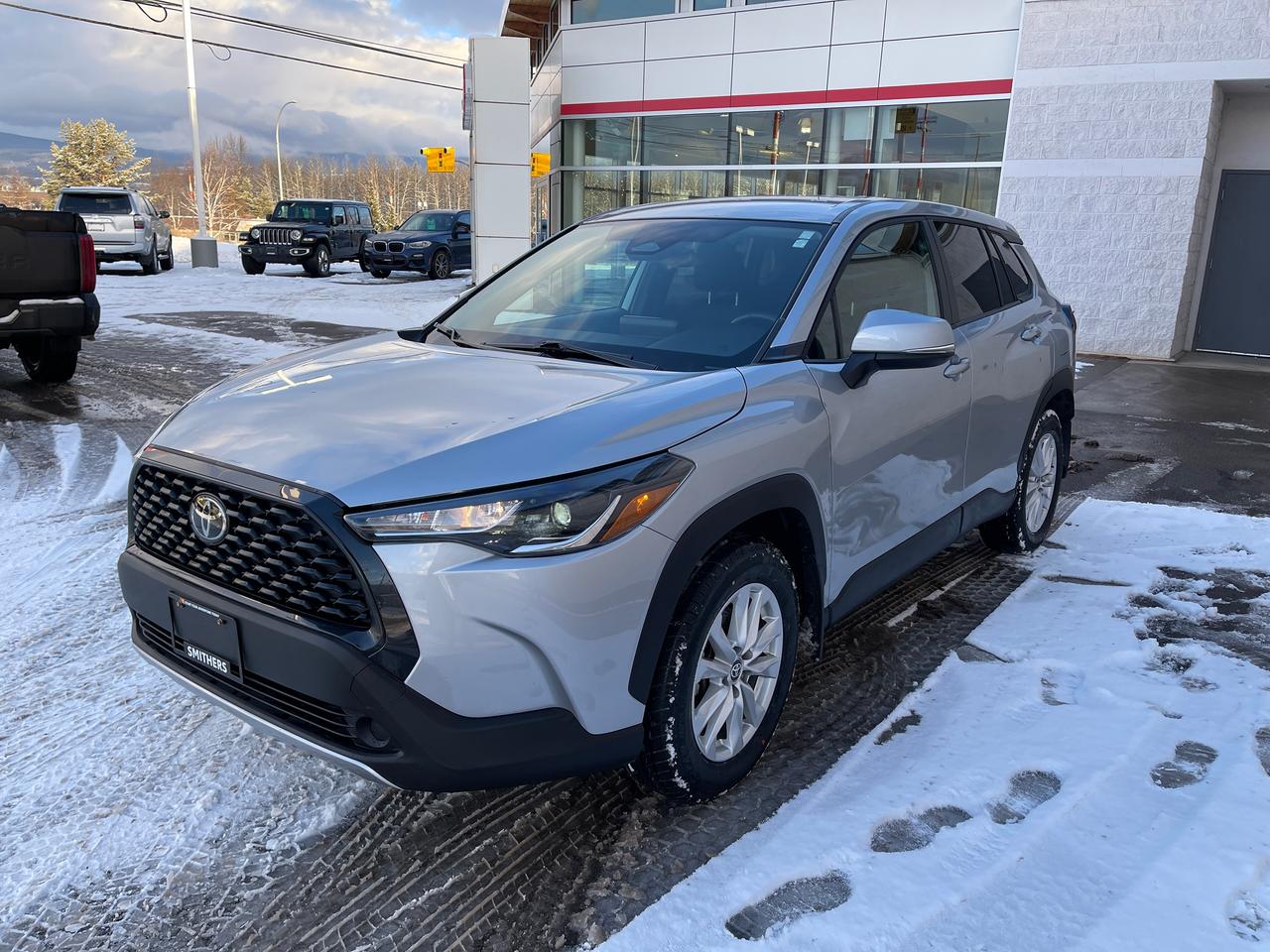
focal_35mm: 25
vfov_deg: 54.9
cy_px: 476
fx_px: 917
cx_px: 635
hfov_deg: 69.4
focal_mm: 5.1
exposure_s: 1/345
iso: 32
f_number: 1.6
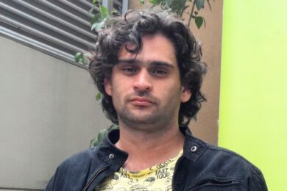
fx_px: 371
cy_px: 96
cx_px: 144
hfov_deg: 42.3
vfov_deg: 28.9
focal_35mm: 46
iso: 6400
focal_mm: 31
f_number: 10
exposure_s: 1/400
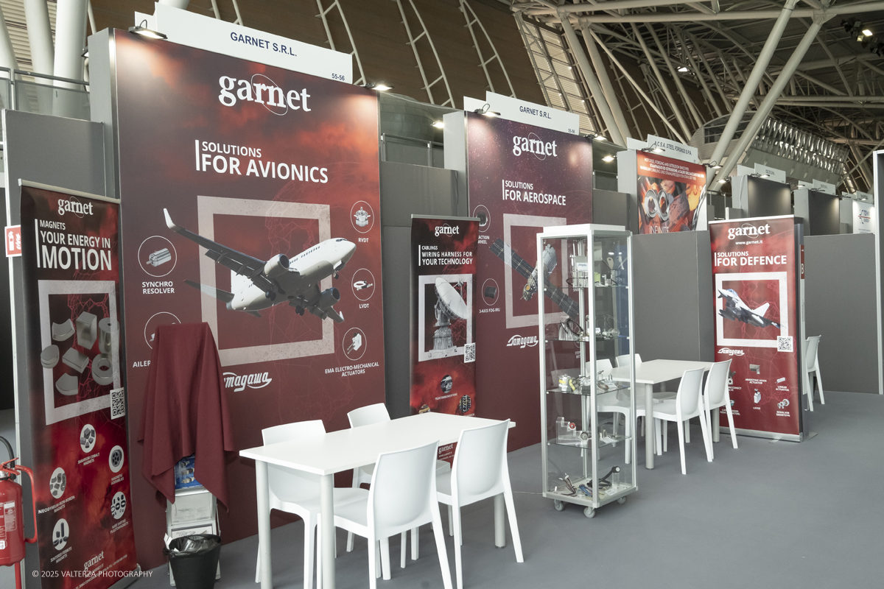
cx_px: 442
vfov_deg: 43.6
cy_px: 294
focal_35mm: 30
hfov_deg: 61.9
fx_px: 737
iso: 2500
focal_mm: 20
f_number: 8
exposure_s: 1/125
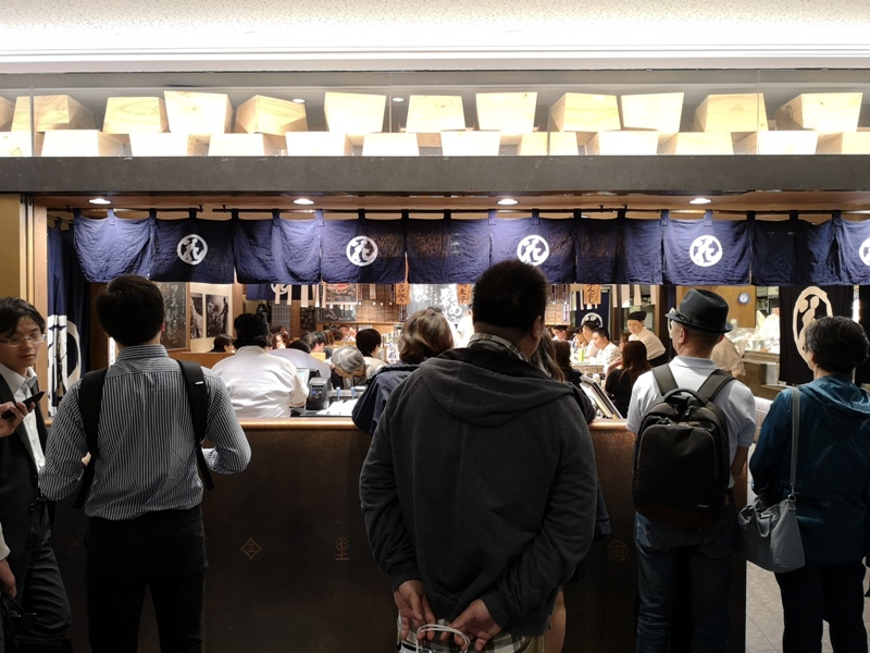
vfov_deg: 51.4
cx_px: 435
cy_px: 326
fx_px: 679
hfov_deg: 65.3
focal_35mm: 27
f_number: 1.8
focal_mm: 3.95
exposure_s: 1/33.3
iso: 320
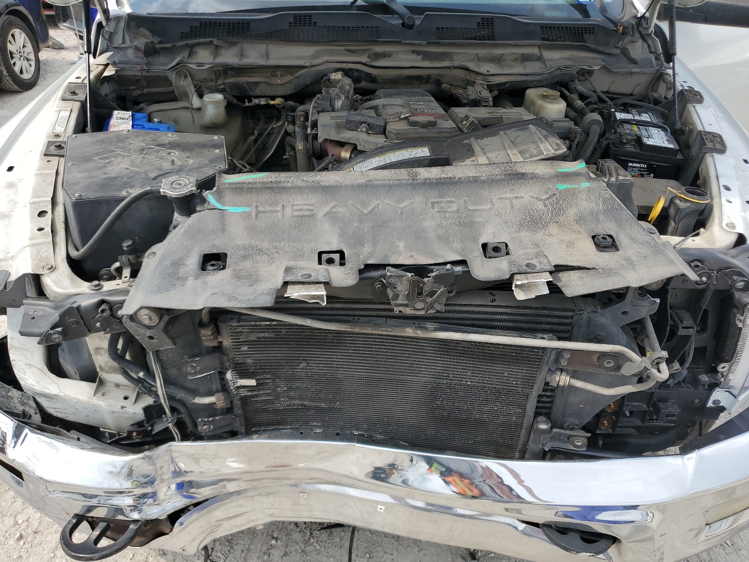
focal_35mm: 27
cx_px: 383
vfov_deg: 51.4
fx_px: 584
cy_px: 289
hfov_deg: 65.3
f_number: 1.5
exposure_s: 1/2000
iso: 50
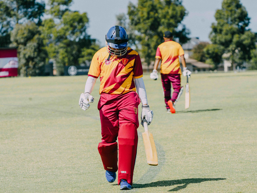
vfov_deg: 6.8
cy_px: 96
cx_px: 139
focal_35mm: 217
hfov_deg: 9.1
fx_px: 1611
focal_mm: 200
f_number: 6.3
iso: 250
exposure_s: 1/1000
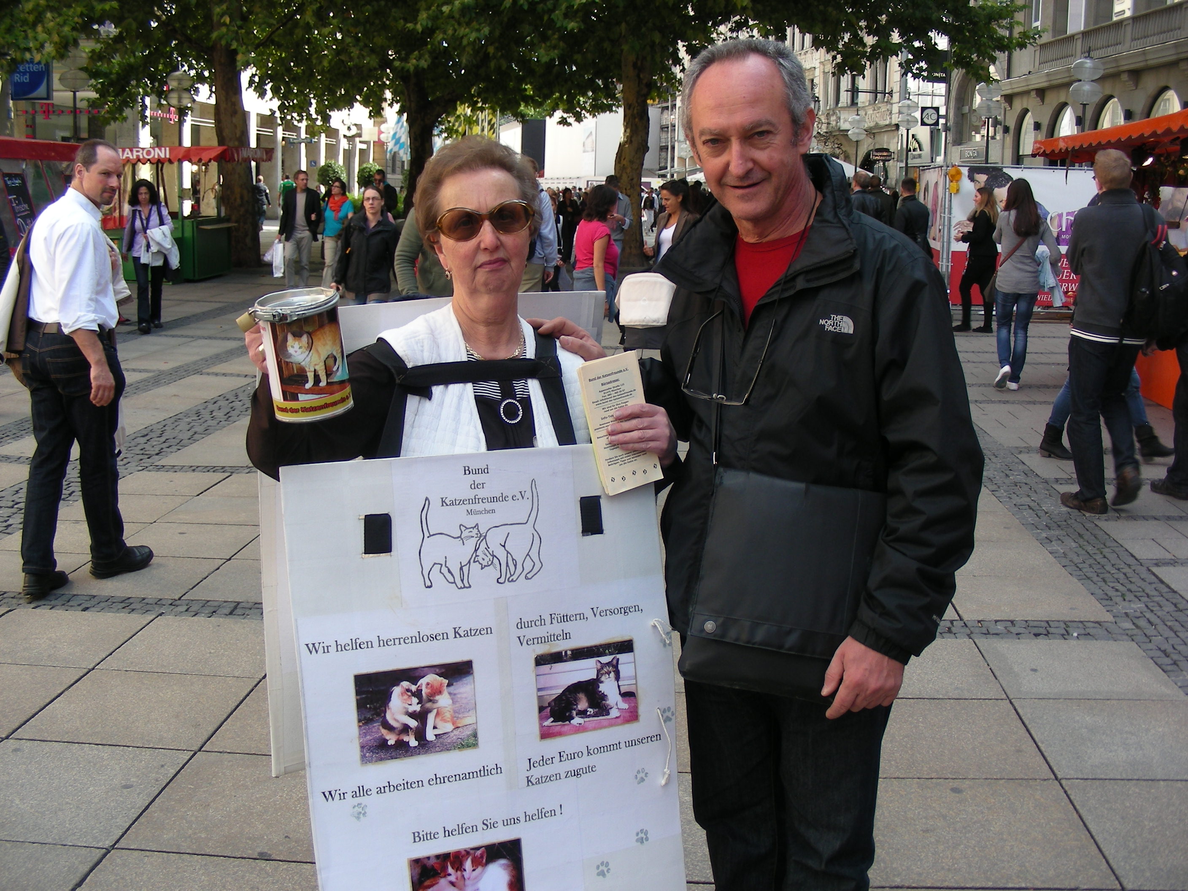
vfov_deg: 37.7
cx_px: 594
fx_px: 1304
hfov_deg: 49.0
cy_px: 446
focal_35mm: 38
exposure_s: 1/116
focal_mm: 6.3
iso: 50
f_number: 3.5
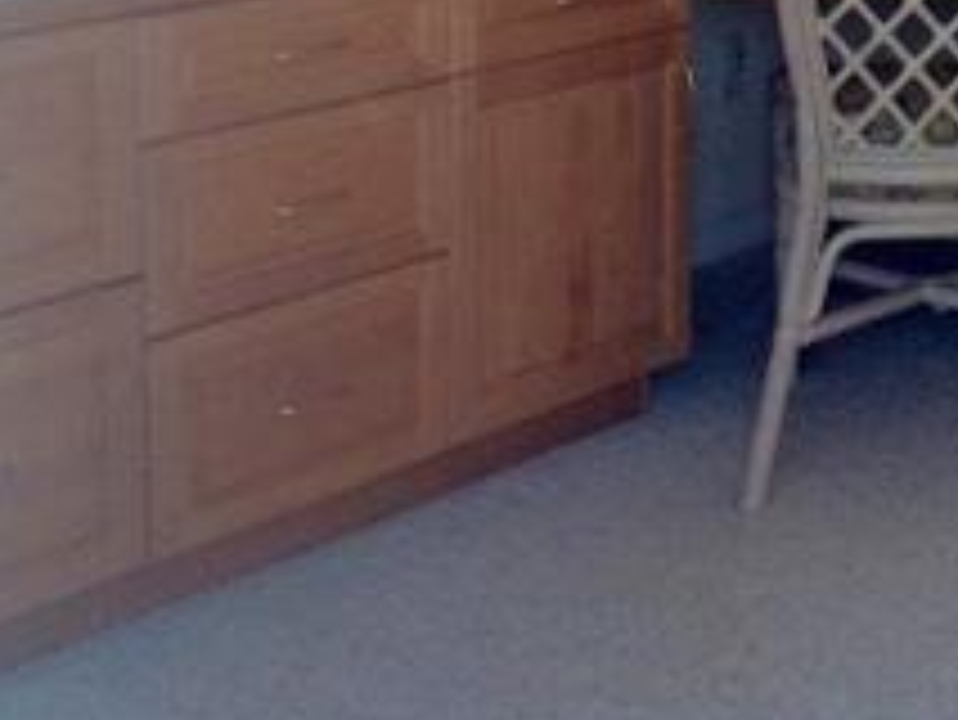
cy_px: -198
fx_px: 2409
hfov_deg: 21.0
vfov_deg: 16.2
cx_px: 1133
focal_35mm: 87
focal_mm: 4.15
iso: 64
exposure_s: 1/30
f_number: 2.2
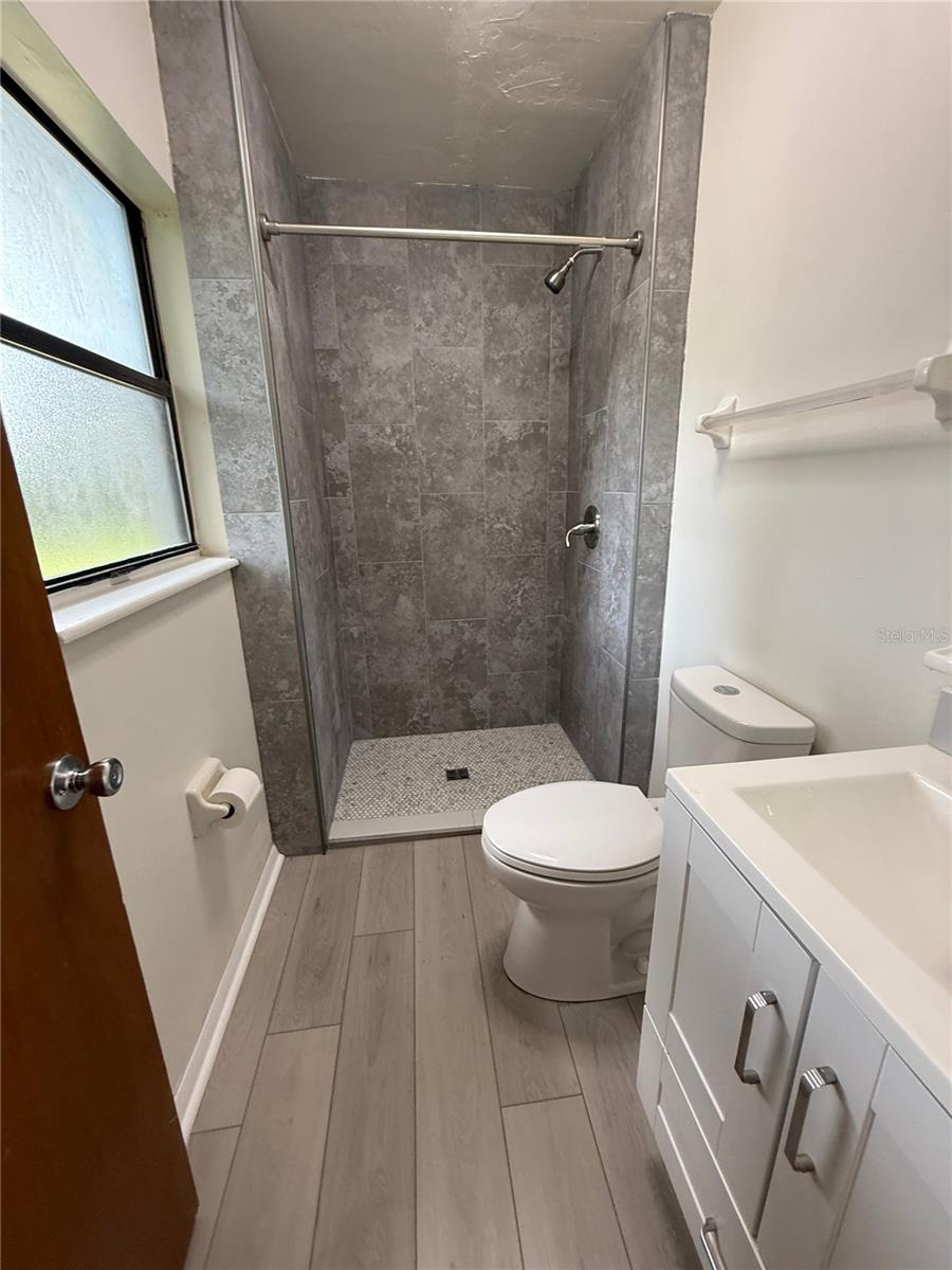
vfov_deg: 102.1
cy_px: 635
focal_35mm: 14
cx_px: 476
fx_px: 513
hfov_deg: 85.7
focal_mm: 2.22
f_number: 2.2
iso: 250
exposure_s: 1/60
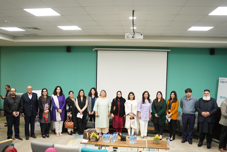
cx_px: 114
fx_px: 221
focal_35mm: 35
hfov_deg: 54.4
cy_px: 76
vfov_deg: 37.9
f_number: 1.8
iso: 1250
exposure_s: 1/200
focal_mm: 35
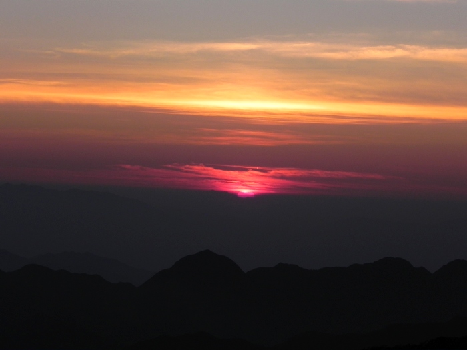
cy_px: 175
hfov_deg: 15.3
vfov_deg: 11.5
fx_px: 1740
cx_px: 234
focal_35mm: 129
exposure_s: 1/330
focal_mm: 23
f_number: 6.3
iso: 160
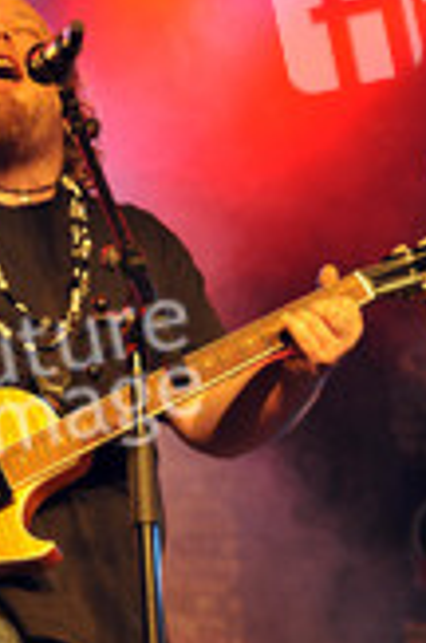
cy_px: 592
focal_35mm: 108
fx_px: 1925
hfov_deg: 12.6
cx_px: 114
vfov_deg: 18.6
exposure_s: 1/200
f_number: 2.8
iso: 1600
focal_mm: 44
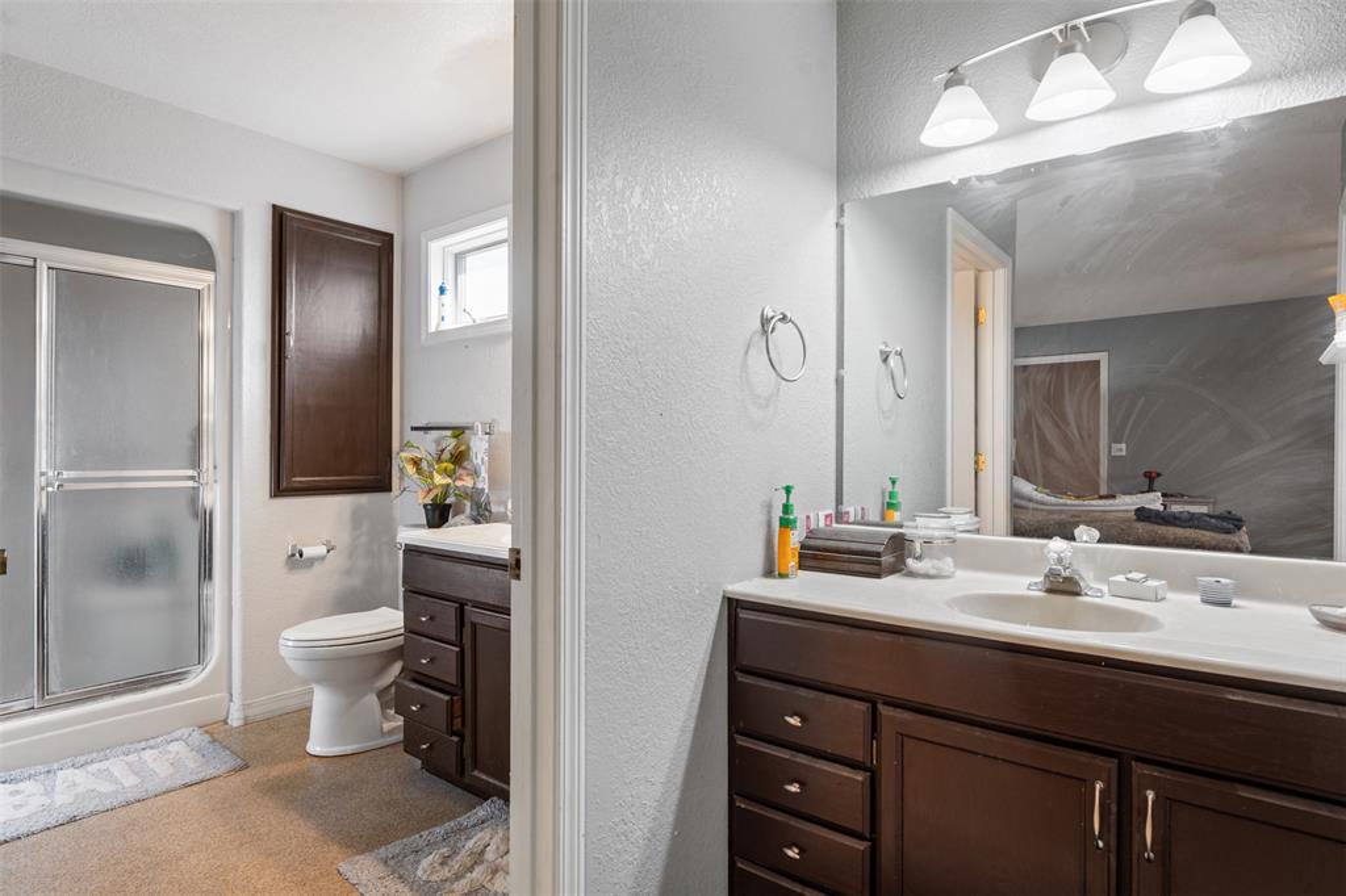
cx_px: 673
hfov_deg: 87.2
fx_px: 706
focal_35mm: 19
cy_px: 448
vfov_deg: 64.8
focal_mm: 18.9
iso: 250
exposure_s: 1/2.5
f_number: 9
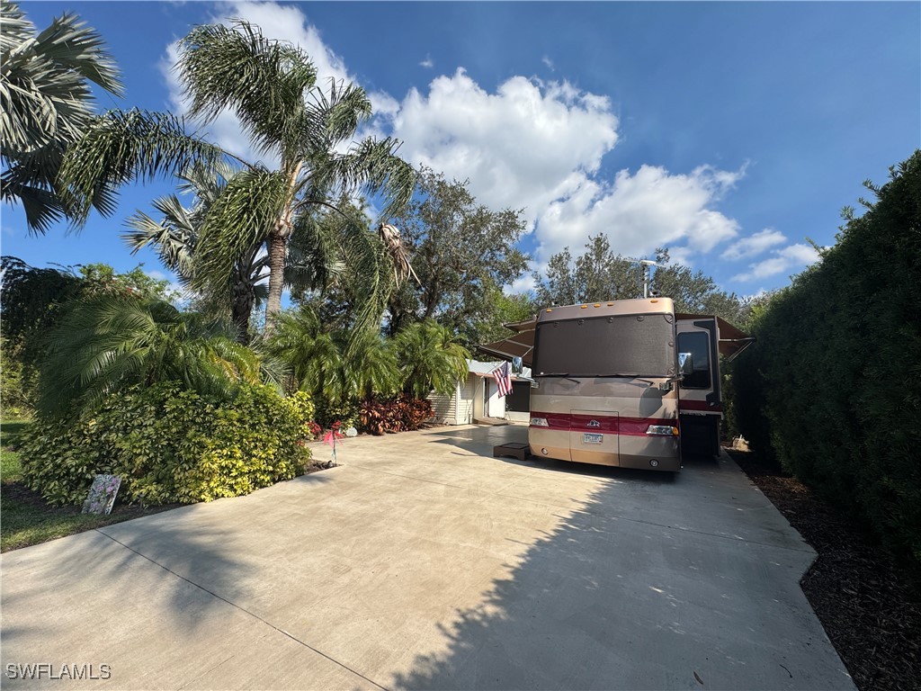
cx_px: 460
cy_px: 346
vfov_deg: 85.7
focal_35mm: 14
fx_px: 372
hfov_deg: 102.1
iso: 50
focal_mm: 2.22
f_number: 2.2
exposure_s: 1/2146
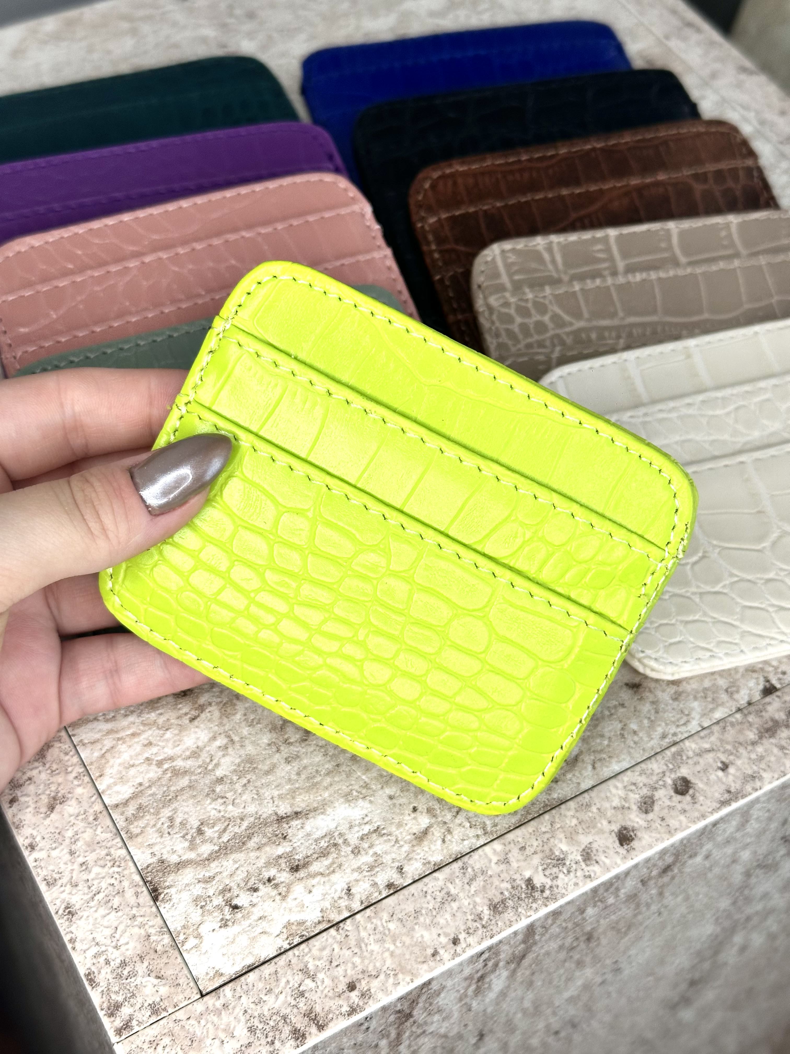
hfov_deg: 30.3
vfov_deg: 39.7
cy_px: 527
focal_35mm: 48
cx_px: 395
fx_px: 1461
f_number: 1.78
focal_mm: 6.86
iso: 80
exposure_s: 1/100
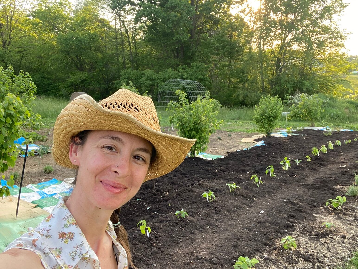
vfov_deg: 46.8
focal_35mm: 30
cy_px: 134
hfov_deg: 60.0
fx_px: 310
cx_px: 179
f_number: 2.2
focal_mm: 2.71
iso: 40
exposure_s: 1/122
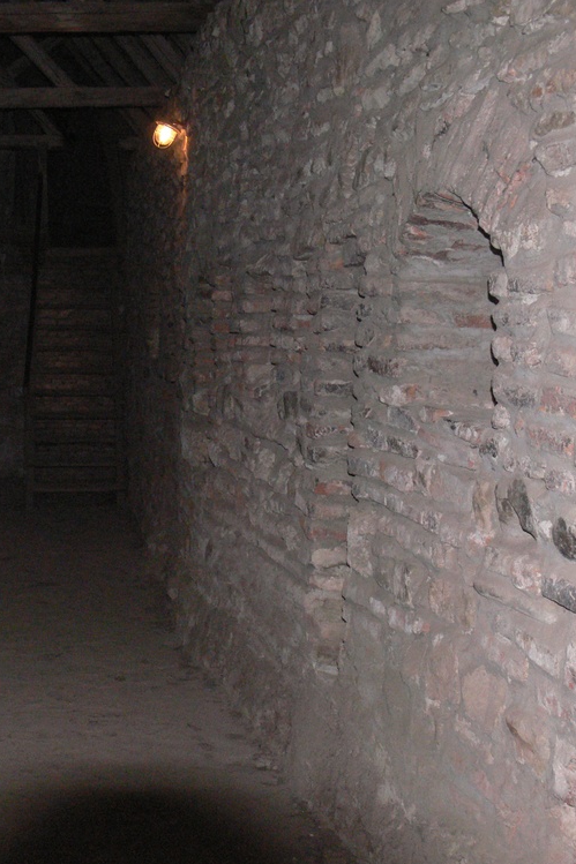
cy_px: 431
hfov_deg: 27.2
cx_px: 154
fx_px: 1176
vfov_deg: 40.4
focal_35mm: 49
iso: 320
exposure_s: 1/30
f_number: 2.8
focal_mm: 7.4
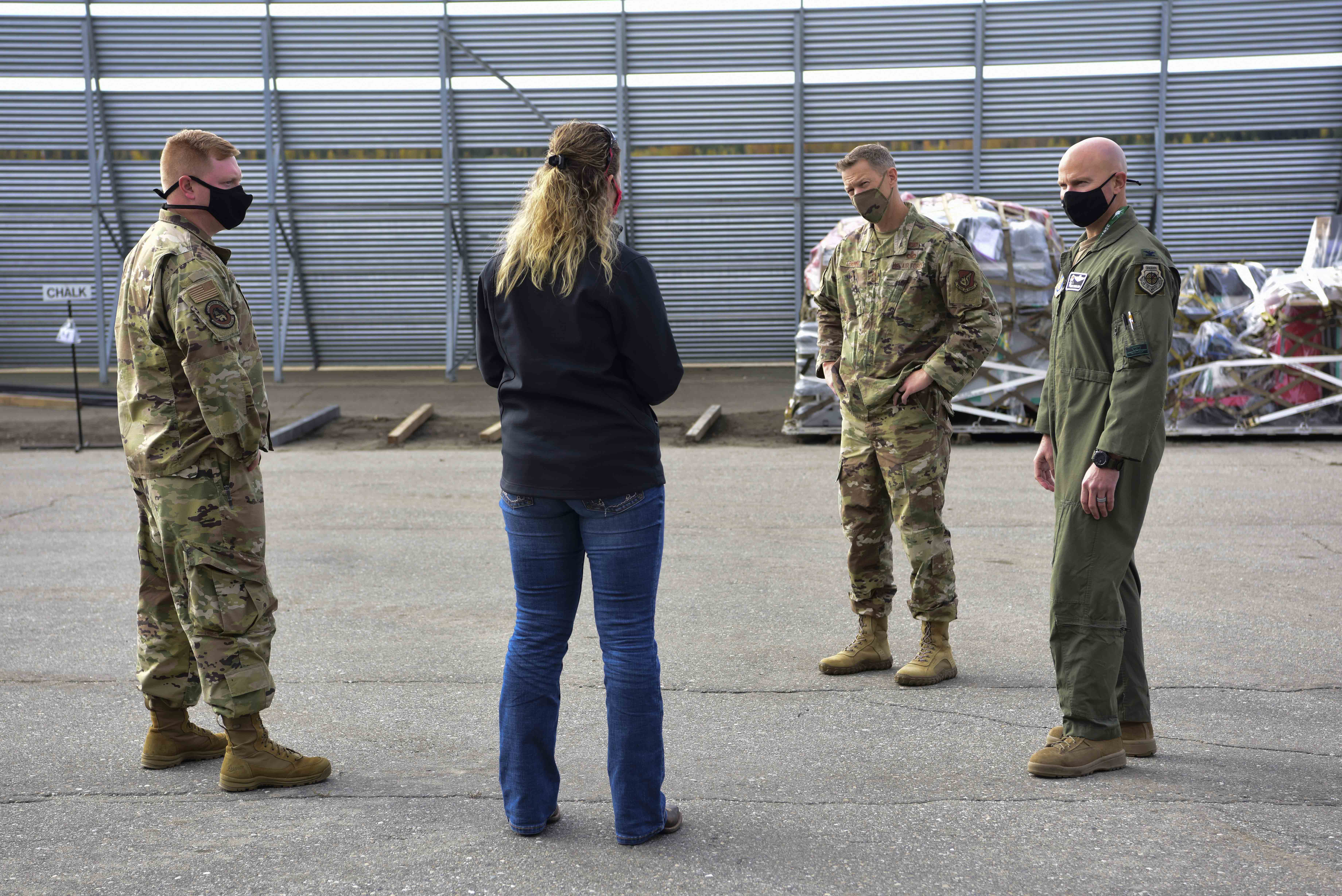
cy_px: 448
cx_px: 671
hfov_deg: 32.4
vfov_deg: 21.9
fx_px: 2312
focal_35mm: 62
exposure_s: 1/250
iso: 200
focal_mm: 62
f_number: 5
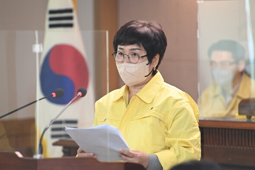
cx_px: 127
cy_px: 85
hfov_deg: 10.2
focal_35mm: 202
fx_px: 1431
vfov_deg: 6.8
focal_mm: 200
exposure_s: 1/160
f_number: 5
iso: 1600
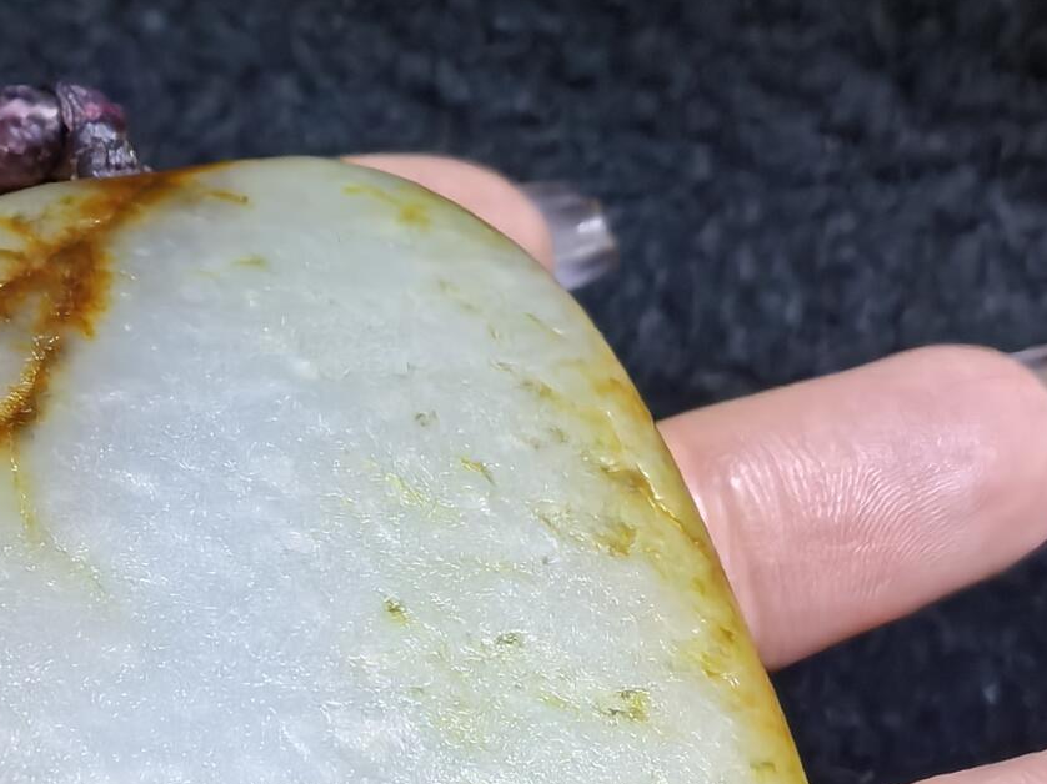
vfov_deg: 23.0
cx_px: 504
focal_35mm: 58
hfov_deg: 33.2
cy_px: 956
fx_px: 1754
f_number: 2.2
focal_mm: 1.95
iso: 400
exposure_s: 1/200
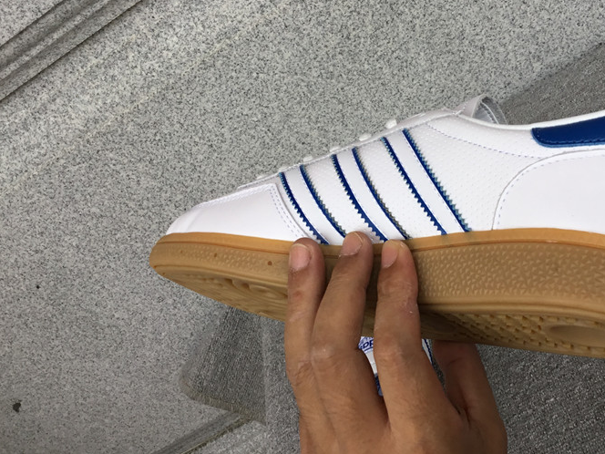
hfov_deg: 44.2
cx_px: 401
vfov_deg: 34.0
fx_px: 734
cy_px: 152
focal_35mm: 42
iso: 25
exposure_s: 1/141
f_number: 2.4
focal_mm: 3.3
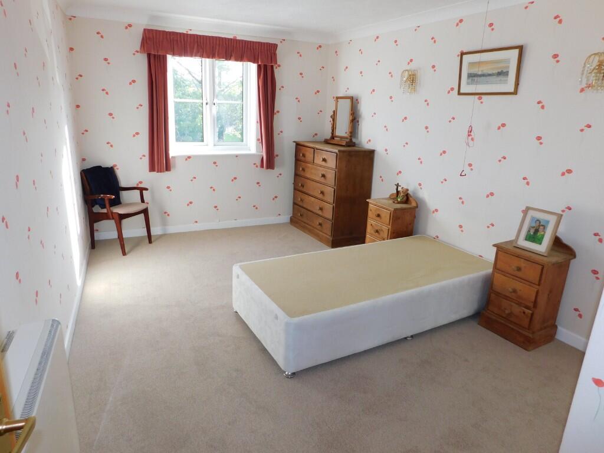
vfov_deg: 58.9
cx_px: 302
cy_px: 226
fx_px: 401
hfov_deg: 73.9
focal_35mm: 23
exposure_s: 1/100
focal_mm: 4
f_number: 3
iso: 125
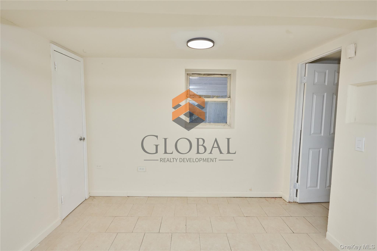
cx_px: 188
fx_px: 178
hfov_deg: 93.3
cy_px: 126
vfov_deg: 70.4
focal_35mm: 17
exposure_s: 1/60
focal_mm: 17
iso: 1600
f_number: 16
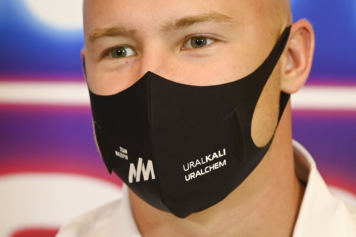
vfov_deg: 1.7
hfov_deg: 2.5
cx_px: 204
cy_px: 94
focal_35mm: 813
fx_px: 8038
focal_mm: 400
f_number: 5.6
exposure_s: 1/160
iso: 2000
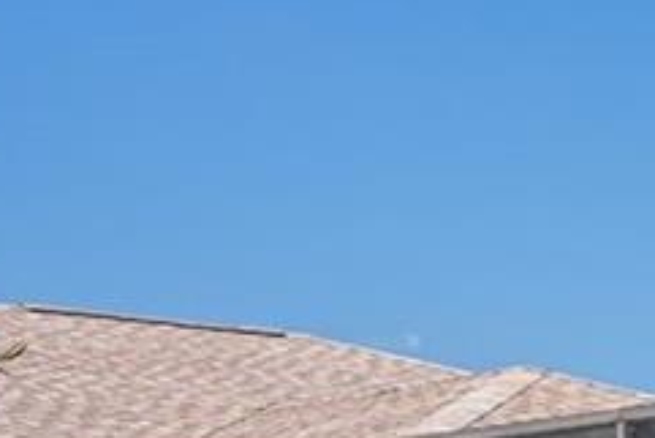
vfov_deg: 9.0
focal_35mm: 146
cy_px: 786
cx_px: 832
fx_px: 2658
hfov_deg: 13.6
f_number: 9
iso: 320
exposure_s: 1/80
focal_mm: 22
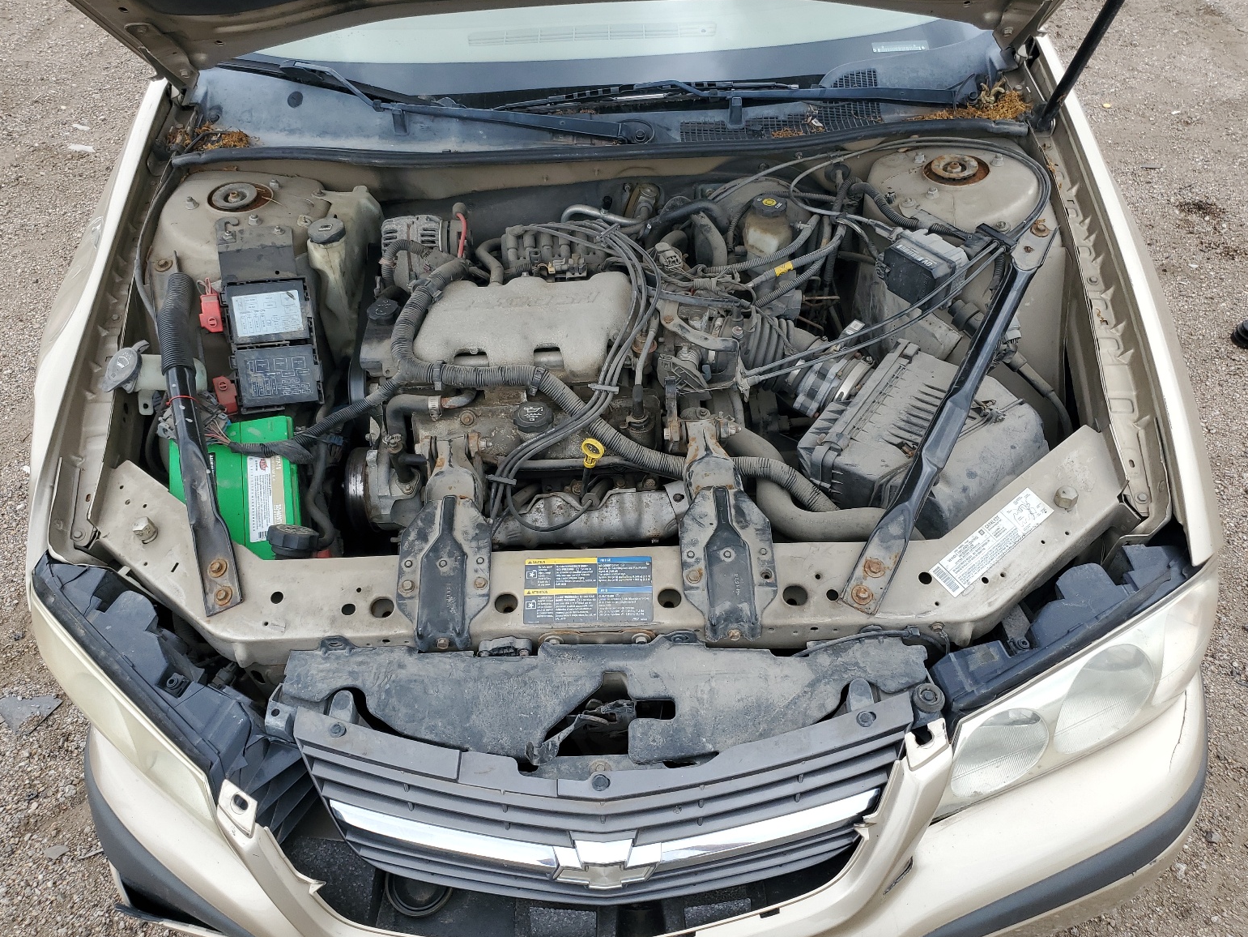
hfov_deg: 65.3
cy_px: 478
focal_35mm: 27
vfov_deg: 51.4
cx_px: 608
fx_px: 973
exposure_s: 1/833
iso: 50
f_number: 1.5
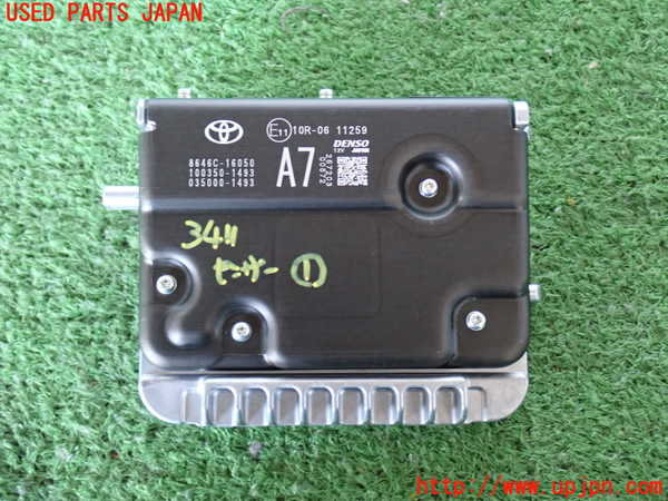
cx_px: 334
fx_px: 849
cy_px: 250
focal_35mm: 44
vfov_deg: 32.9
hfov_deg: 42.9
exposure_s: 1/20
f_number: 2.9
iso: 800
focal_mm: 7.84
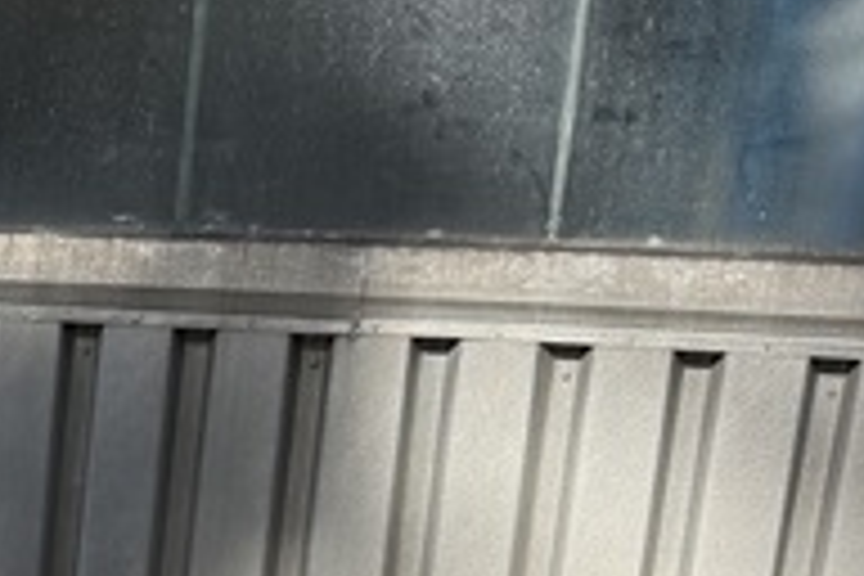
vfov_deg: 12.6
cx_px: -540
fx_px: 2496
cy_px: 810
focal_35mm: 104
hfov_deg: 17.2
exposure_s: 1/1522
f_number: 1.78
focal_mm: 6.76
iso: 100
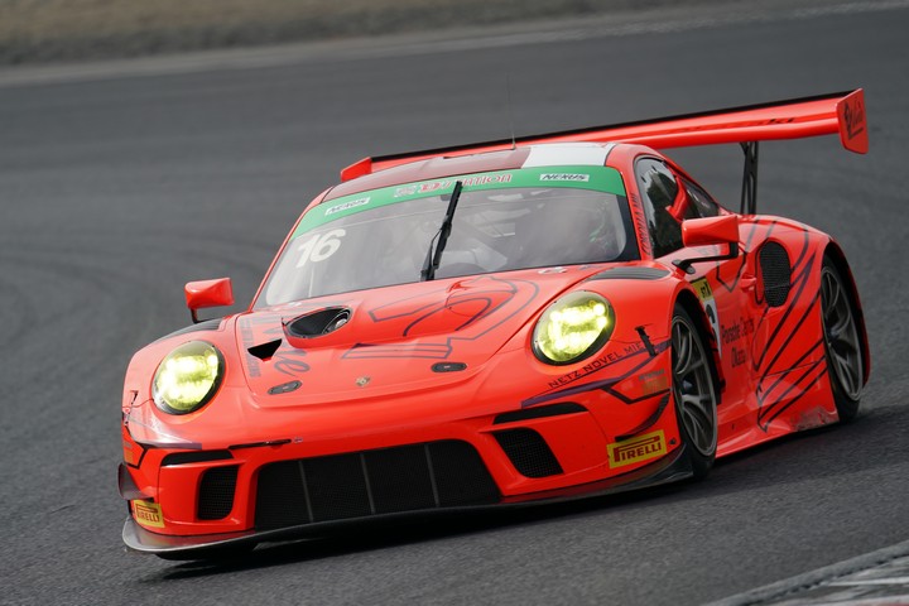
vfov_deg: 2.3
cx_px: 454
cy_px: 303
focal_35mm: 600
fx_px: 15149
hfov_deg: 3.4
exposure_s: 1/800
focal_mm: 600
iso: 250
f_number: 7.1
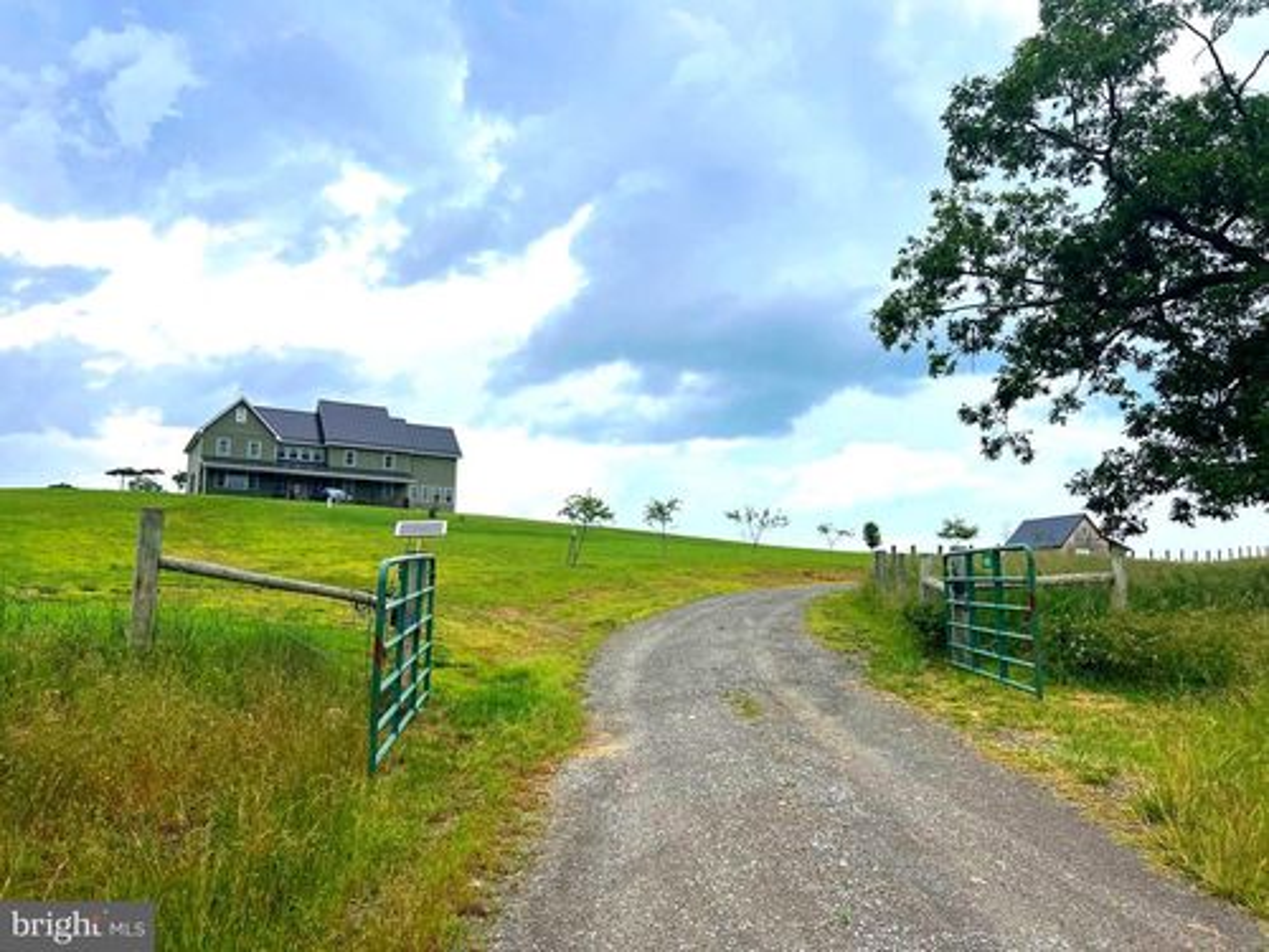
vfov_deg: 53.1
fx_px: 953
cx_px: 634
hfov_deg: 67.3
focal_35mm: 26
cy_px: 476
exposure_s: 1/3968
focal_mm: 5.7
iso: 50
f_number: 1.5
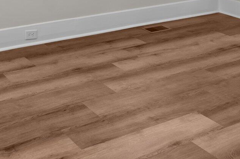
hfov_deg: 33.3
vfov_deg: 20.9
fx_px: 346
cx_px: -25
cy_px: -96
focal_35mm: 52
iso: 400
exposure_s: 1/40
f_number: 4
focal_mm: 16
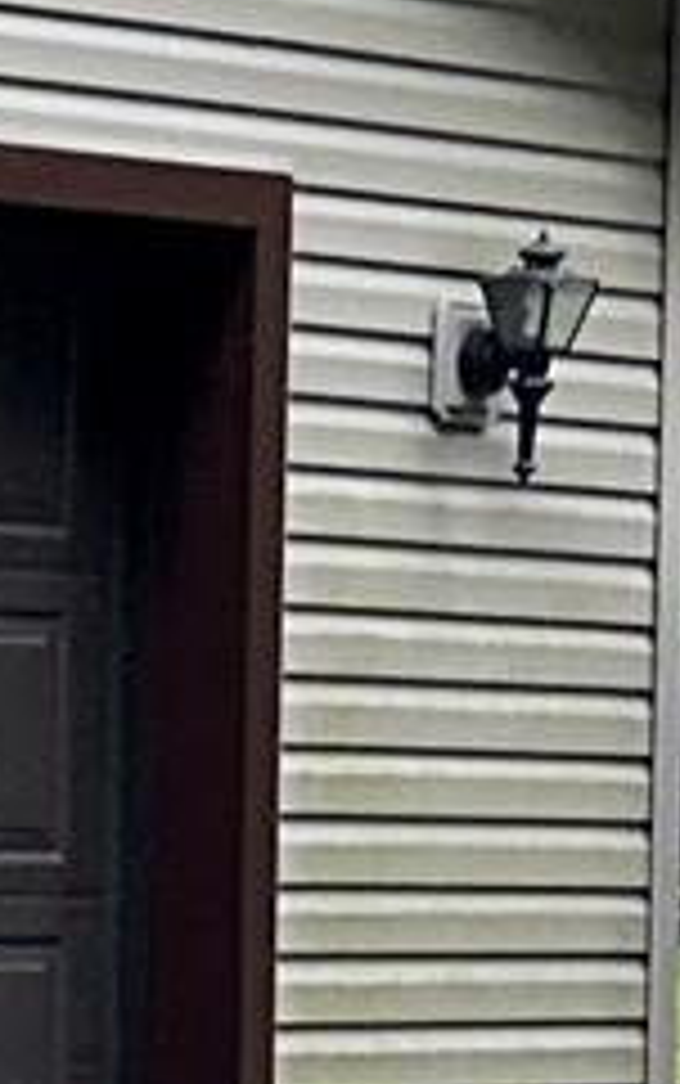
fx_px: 6393
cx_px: -1833
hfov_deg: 5.5
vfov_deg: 9.7
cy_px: 792
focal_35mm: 216
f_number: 1.78
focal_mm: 6.86
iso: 50
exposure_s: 1/619
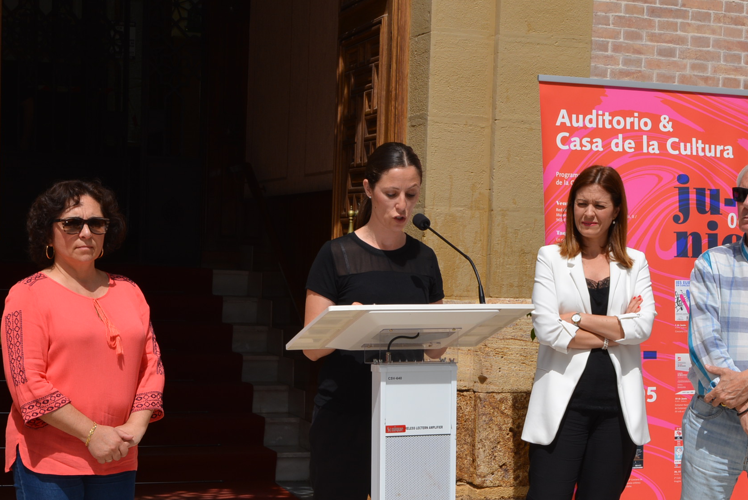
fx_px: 1455
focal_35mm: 70
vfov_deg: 19.3
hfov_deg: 28.8
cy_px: 379
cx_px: 347
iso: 100
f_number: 11
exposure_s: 1/200
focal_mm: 26
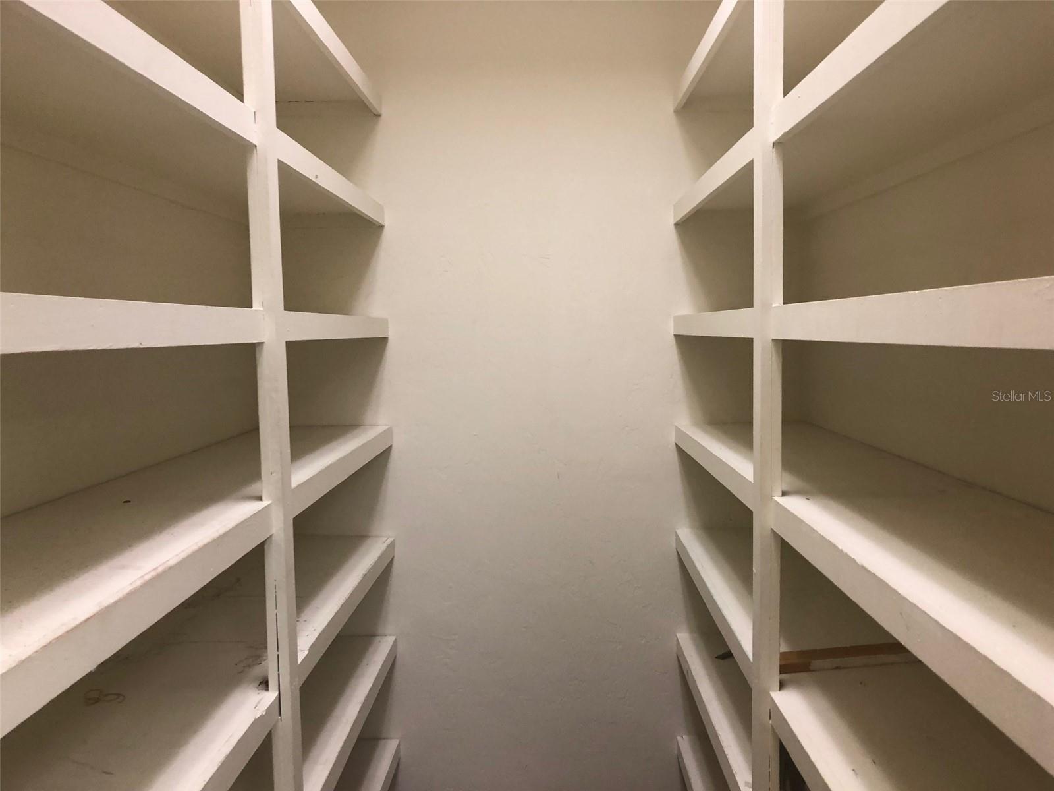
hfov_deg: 63.4
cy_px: 396
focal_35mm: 28
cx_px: 527
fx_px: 853
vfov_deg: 49.7
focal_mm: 3.99
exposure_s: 1/17
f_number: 1.8
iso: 40
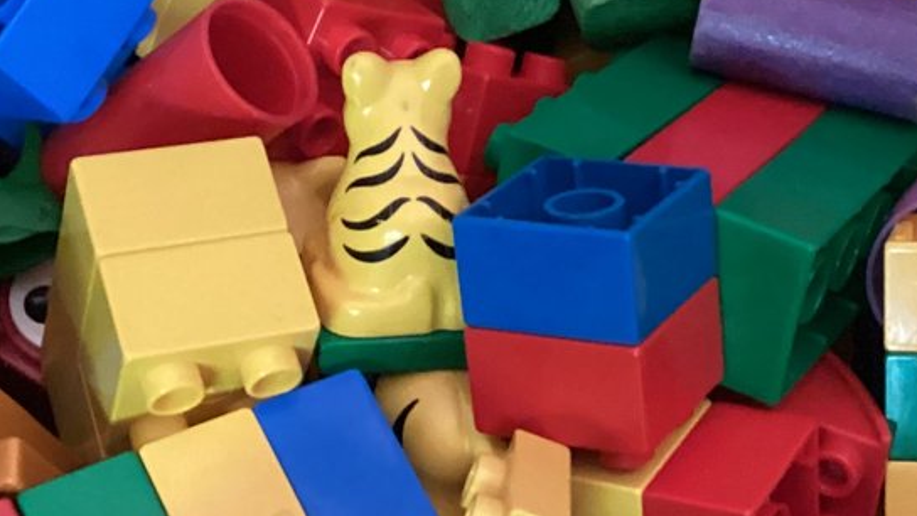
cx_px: 653
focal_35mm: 94
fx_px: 2286
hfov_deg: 22.5
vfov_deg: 12.8
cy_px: 151
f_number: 2.4
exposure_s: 1/24
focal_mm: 3.3
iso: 640
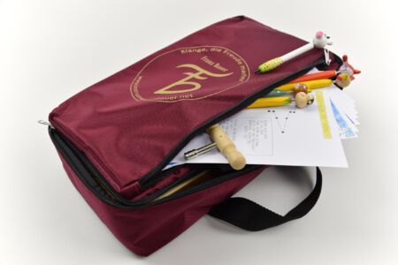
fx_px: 365
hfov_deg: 57.2
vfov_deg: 40.0
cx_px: 199
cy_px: 132
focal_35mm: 33
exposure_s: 1/125
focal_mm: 22
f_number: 5.6
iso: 400
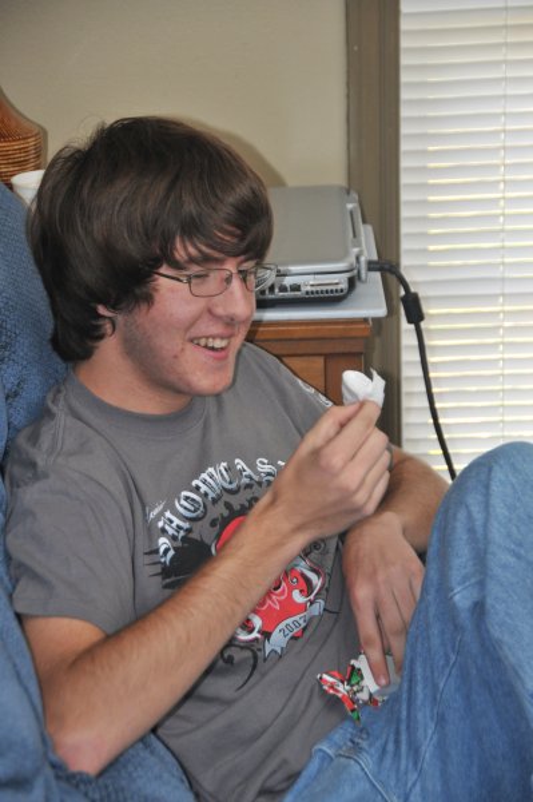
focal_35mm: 135
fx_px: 3003
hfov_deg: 10.1
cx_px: 266
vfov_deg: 15.2
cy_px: 401
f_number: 5.3
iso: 640
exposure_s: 1/60
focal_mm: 90
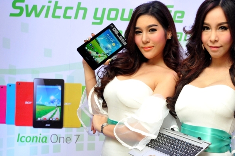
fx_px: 345
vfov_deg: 25.4
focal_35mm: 53
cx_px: 169
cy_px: 95
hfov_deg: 36.9
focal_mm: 35
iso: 800
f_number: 6.3
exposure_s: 1/80
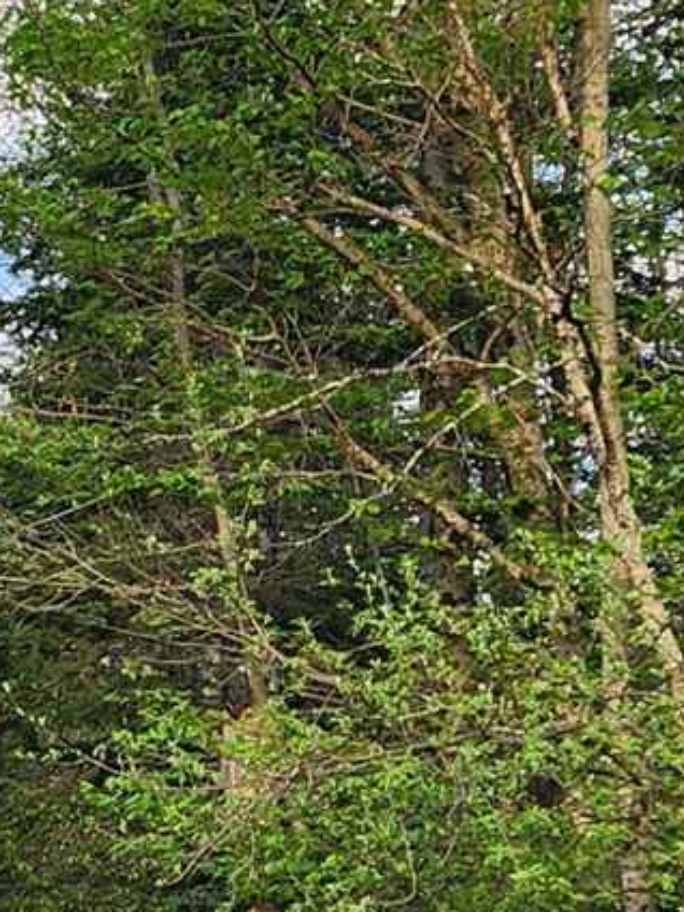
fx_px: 3293
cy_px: 566
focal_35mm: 125
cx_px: -680
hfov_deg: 10.8
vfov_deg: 15.7
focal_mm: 5.4
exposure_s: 1/214
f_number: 1.8
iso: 20
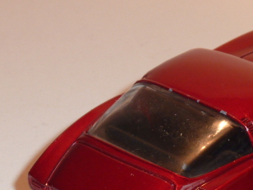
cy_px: 146
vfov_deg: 8.2
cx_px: 215
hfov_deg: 10.9
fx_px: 1323
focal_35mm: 181
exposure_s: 1/30
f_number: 4
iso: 100
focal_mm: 7.9
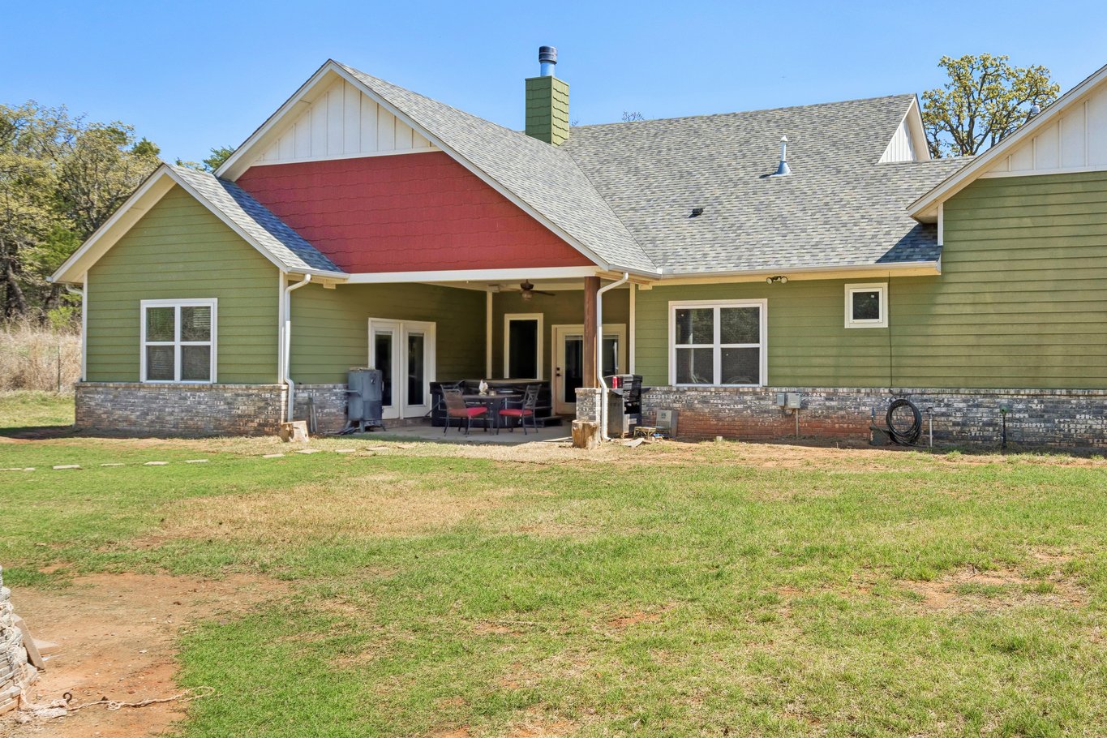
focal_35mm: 30
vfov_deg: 43.6
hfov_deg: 59.5
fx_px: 922
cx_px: 792
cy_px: 346
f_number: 8
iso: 200
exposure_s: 1/640
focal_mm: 20
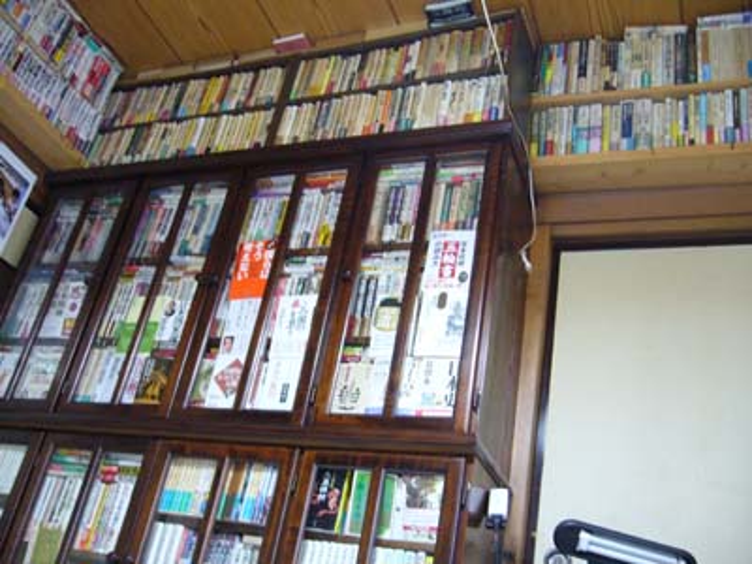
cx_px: 376
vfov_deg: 40.7
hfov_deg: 52.6
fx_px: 760
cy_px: 282
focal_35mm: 35
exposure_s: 1/10
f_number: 2.8
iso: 200
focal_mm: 5.8
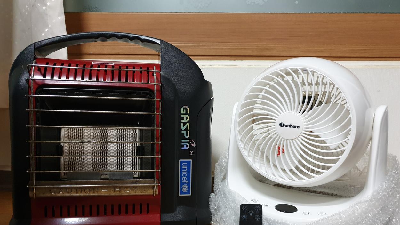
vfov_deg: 39.8
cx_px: 200
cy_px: 146
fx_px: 308
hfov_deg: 66.1
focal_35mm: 29
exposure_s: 1/30
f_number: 1.5
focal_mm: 4.3
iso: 250
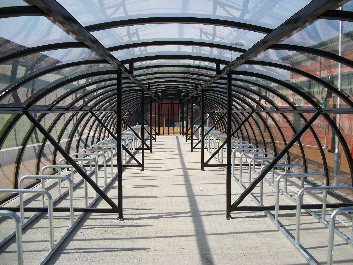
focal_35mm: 32
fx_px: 326
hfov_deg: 56.8
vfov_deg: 44.2
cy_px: 132
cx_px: 176
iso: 80
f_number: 8.8
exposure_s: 1/160
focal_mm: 5.7
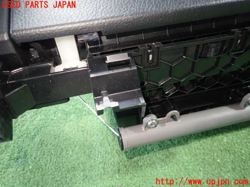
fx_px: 181
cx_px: 125
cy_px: 94
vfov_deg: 54.9
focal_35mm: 25
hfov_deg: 69.4
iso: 320
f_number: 2
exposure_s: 1/30
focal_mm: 4.5
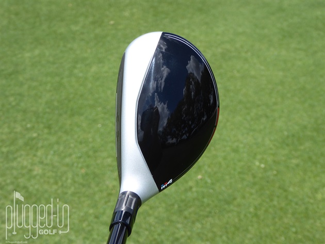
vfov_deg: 22.6
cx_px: 162
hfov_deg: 29.8
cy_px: 122
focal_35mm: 65
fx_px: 610
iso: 80
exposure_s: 1/400
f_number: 4.3
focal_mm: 10.9
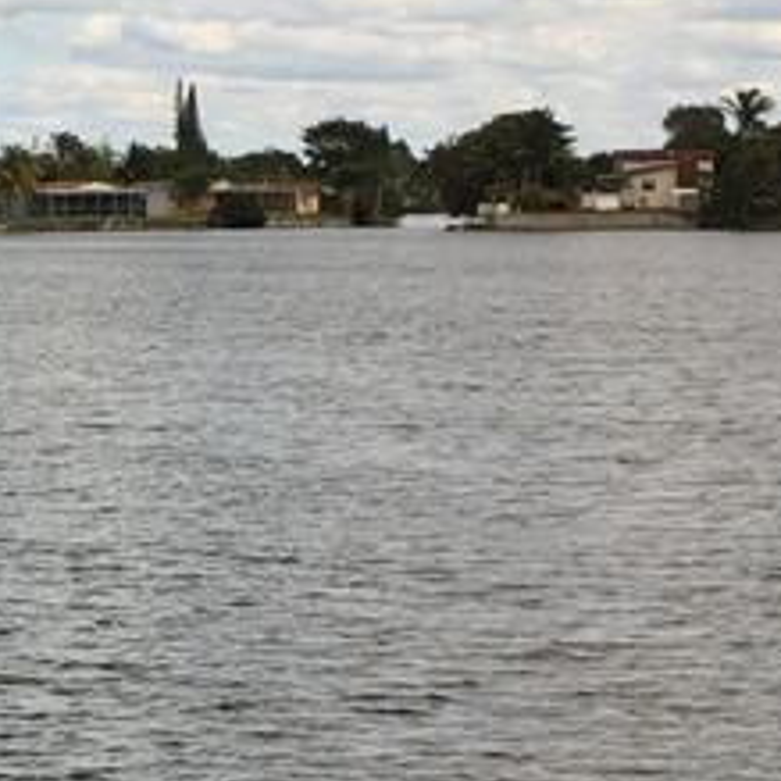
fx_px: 3063
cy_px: 349
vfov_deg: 14.5
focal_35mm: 120
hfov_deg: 13.9
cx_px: -250
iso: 32
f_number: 2.2
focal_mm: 4.15
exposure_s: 1/1603
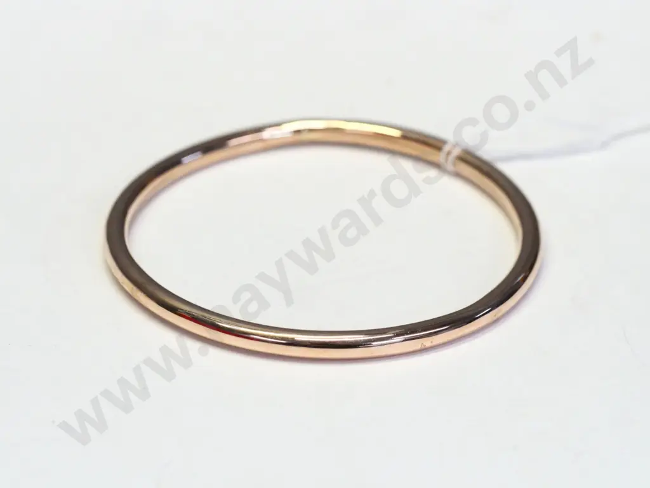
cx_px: 325
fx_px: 2253
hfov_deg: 16.4
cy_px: 244
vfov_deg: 12.3
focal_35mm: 120
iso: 3200
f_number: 5.6
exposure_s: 1/250
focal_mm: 60
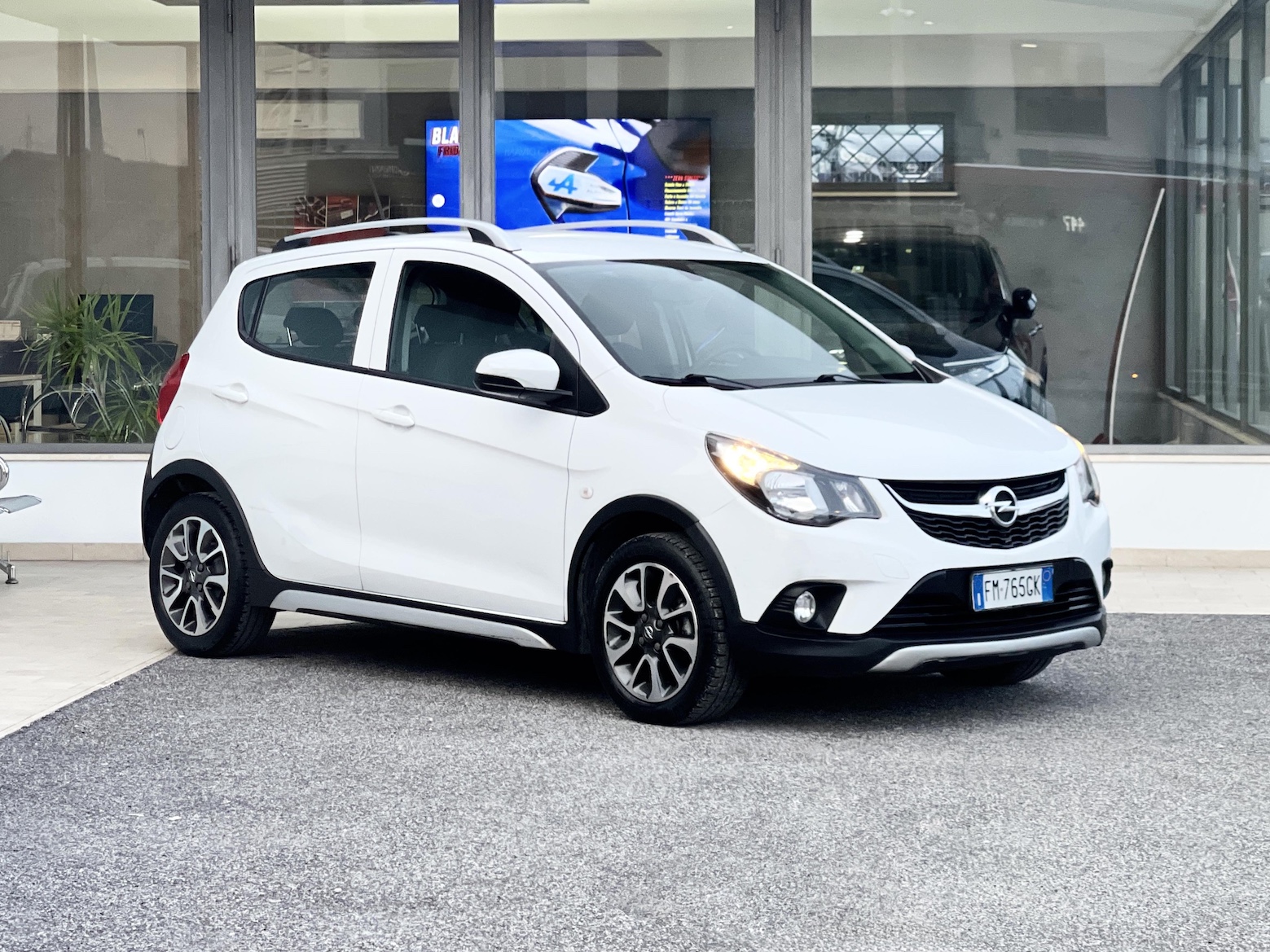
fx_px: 2348
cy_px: 476
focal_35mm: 64
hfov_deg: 30.3
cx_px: 635
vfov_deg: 22.9
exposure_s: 1/121
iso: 160
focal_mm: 7.5
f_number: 2.2
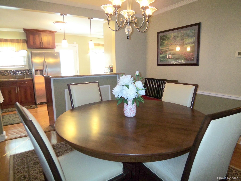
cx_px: 120
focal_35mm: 23
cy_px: 90
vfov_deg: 58.9
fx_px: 160
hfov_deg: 73.9
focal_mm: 3.8
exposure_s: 1/30
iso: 200
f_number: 2.8
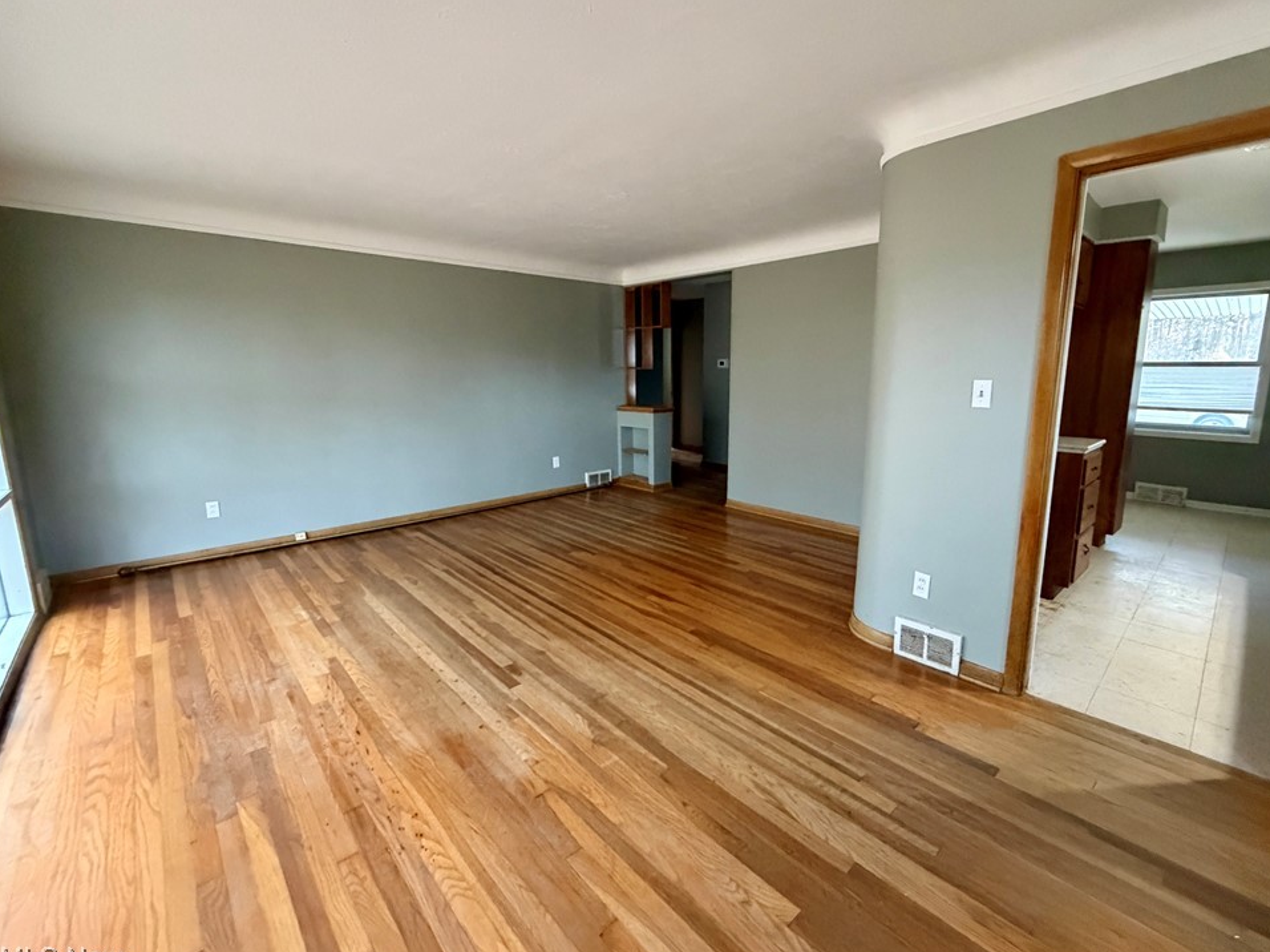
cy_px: 477
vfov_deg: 81.7
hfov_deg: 98.1
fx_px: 550
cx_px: 672
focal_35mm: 15
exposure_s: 1/60
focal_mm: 2.22
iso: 800
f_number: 2.2
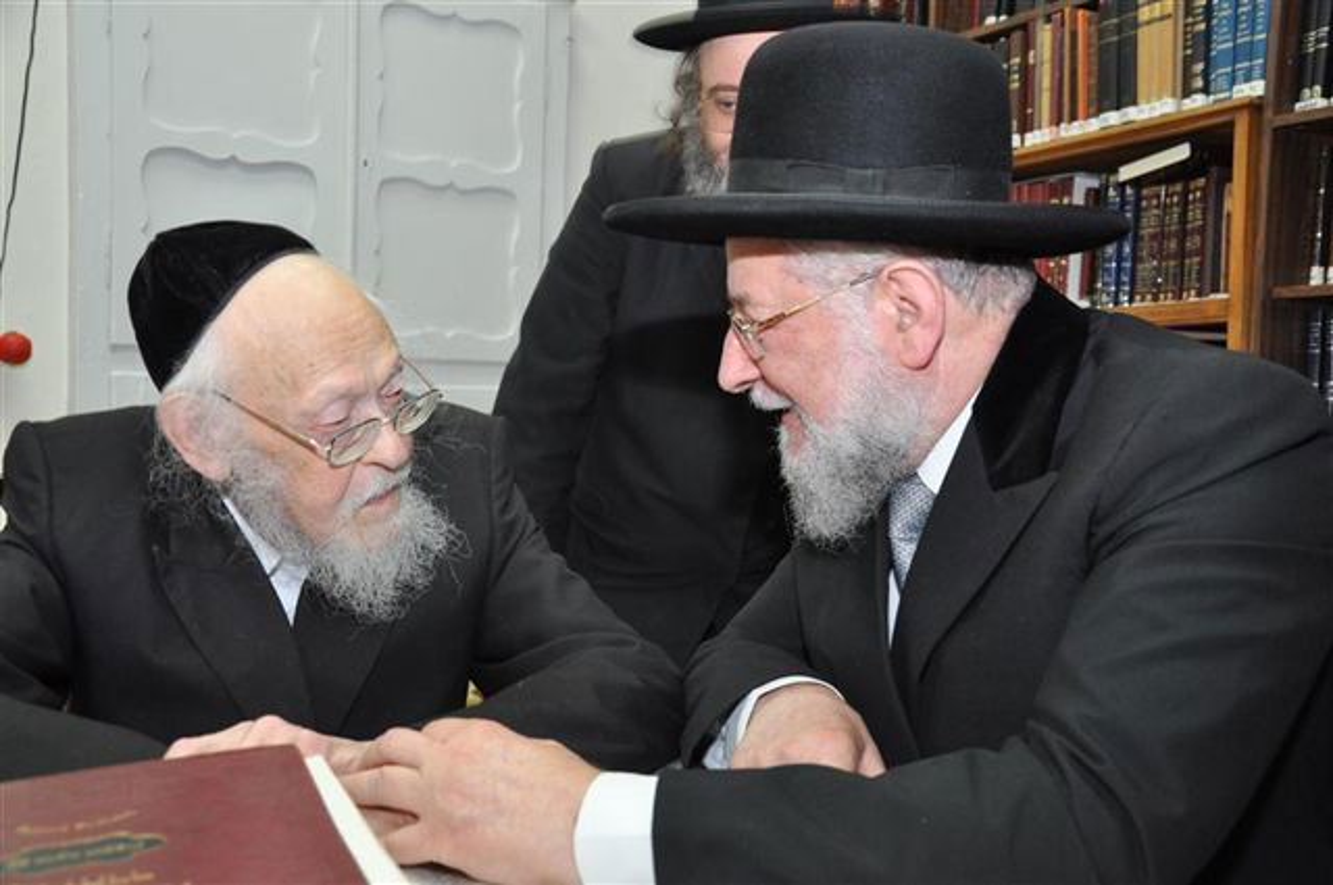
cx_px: 666
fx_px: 1331
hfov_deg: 53.2
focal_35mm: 36
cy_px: 442
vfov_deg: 36.8
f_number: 5
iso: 640
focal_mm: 24
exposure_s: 1/60
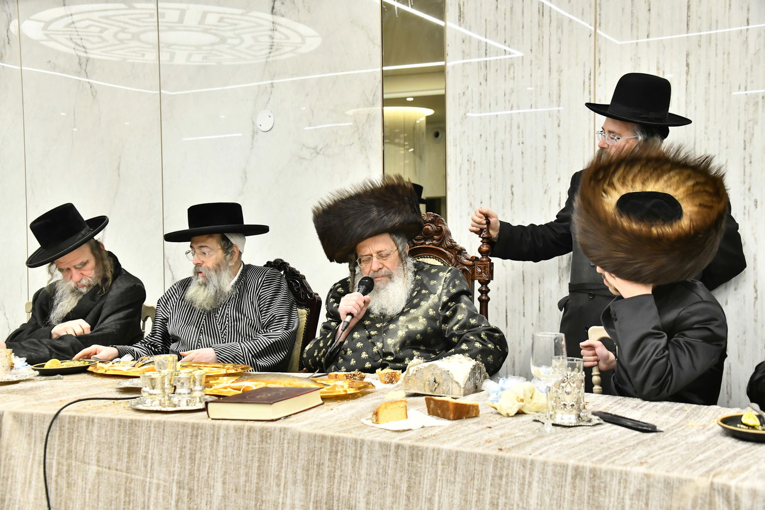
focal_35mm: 48
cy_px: 255
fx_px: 1020
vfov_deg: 28.1
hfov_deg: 41.1
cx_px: 382
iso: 3200
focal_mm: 48
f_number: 5.6
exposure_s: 1/160
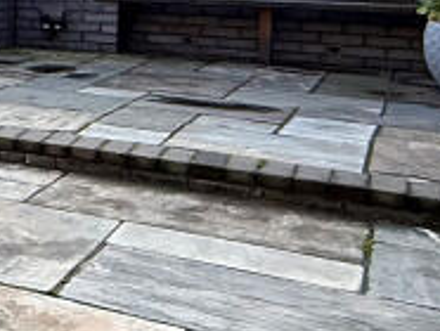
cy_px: -26
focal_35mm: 77
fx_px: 980
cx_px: -473
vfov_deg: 18.5
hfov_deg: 17.2
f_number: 2.2
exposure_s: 1/307
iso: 64
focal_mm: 2.22
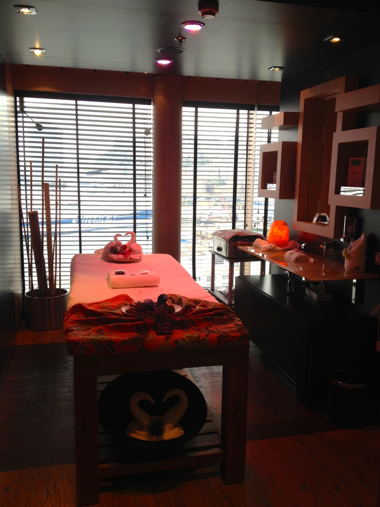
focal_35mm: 35
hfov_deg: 40.7
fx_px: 512
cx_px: 190
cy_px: 254
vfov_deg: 52.6
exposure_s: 1/40
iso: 64
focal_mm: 4.28
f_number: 2.4
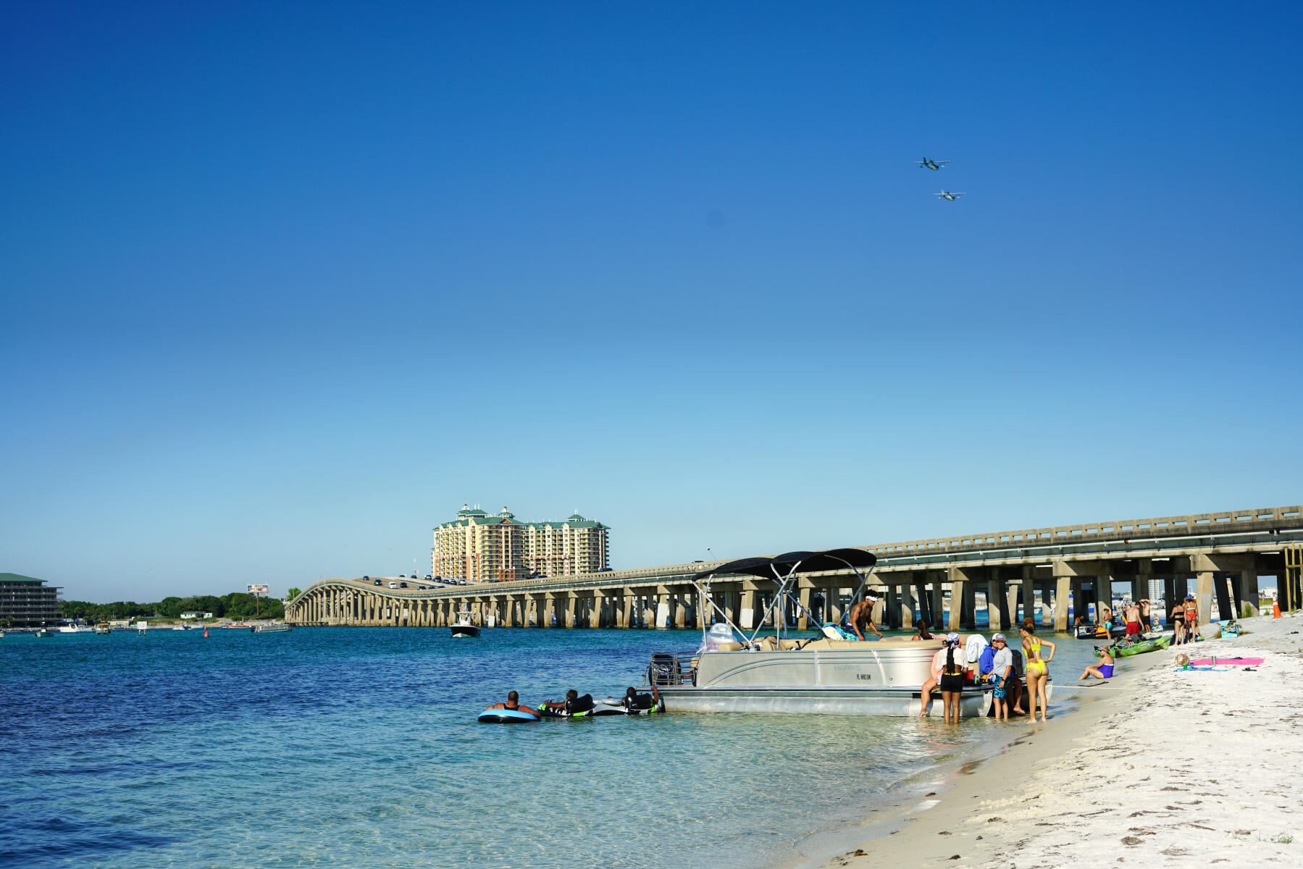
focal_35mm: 50
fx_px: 1810
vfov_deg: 27.0
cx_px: 652
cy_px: 434
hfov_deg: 39.6
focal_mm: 50
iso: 100
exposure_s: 1/1000
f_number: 5.6
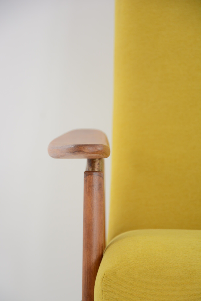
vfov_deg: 14.9
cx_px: 100
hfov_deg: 10.0
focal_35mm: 138
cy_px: 150
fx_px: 1154
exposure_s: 1/100
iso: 400
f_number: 5.6
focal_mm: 92
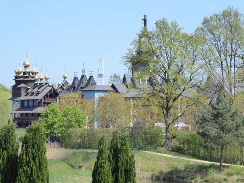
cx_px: 122
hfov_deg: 16.8
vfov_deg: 12.7
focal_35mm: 117
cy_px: 92
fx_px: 825
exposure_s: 1/320
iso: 160
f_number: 5.1
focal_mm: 19
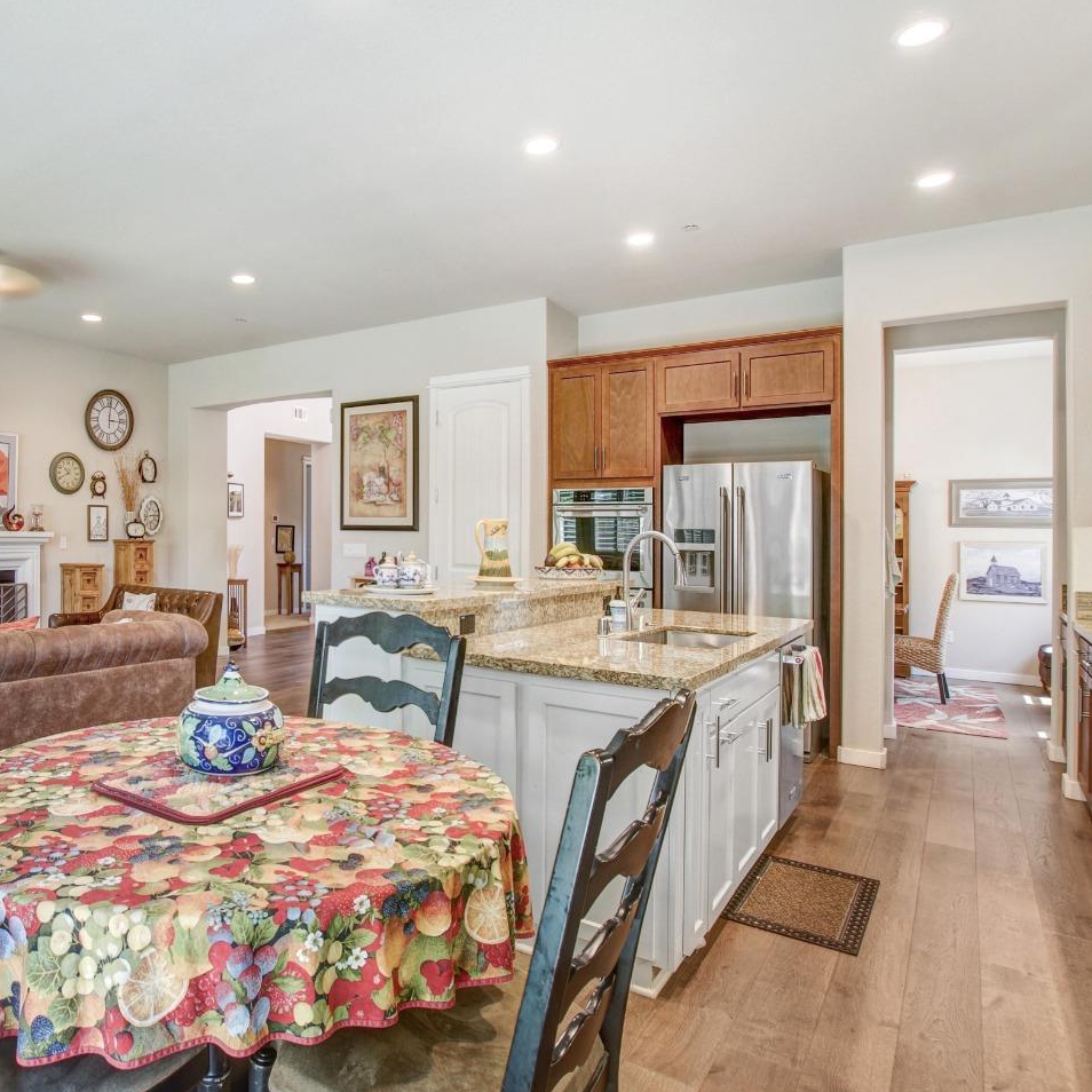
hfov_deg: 71.8
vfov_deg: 74.8
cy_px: 535
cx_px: 334
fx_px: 714
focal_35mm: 20
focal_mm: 10
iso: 100
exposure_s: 1/5
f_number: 7.1
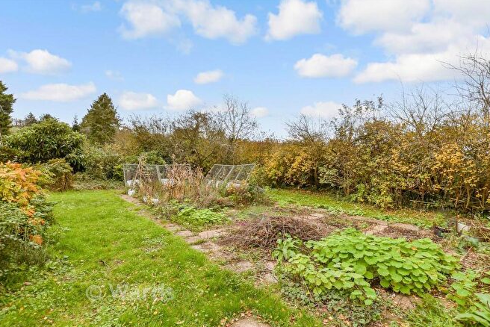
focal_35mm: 16
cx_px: 255
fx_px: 218
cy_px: 173
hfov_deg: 96.7
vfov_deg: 73.7
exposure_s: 1/50
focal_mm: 10
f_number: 8
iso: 200
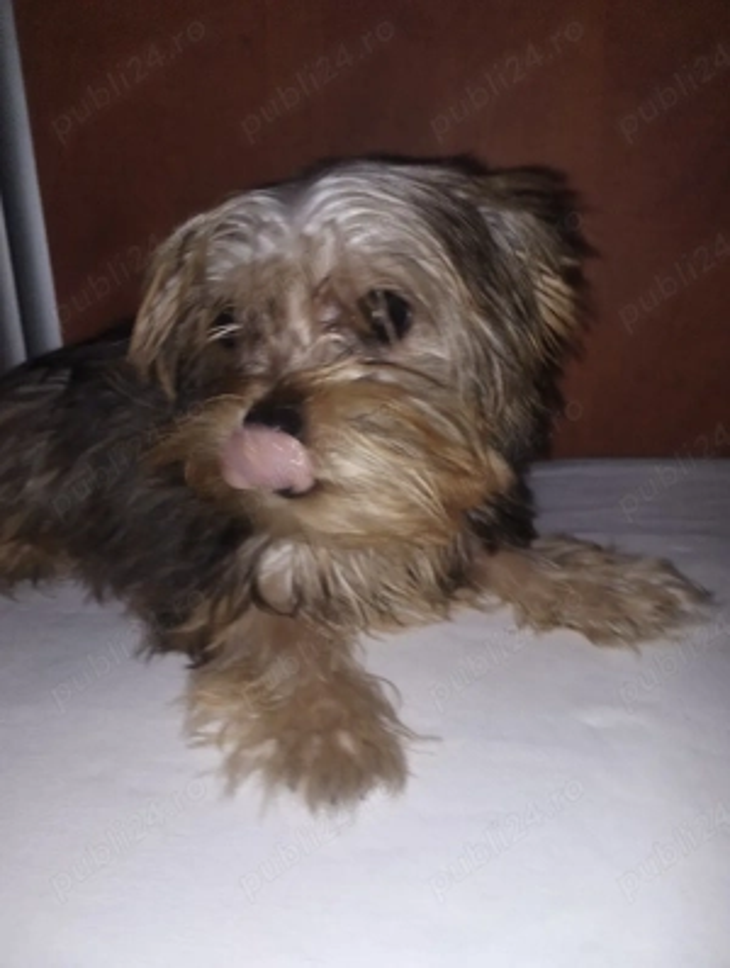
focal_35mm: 28
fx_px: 785
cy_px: 484
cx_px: 365
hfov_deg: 49.9
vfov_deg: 63.4
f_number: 1.8
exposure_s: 1/50
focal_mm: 4.27
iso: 136
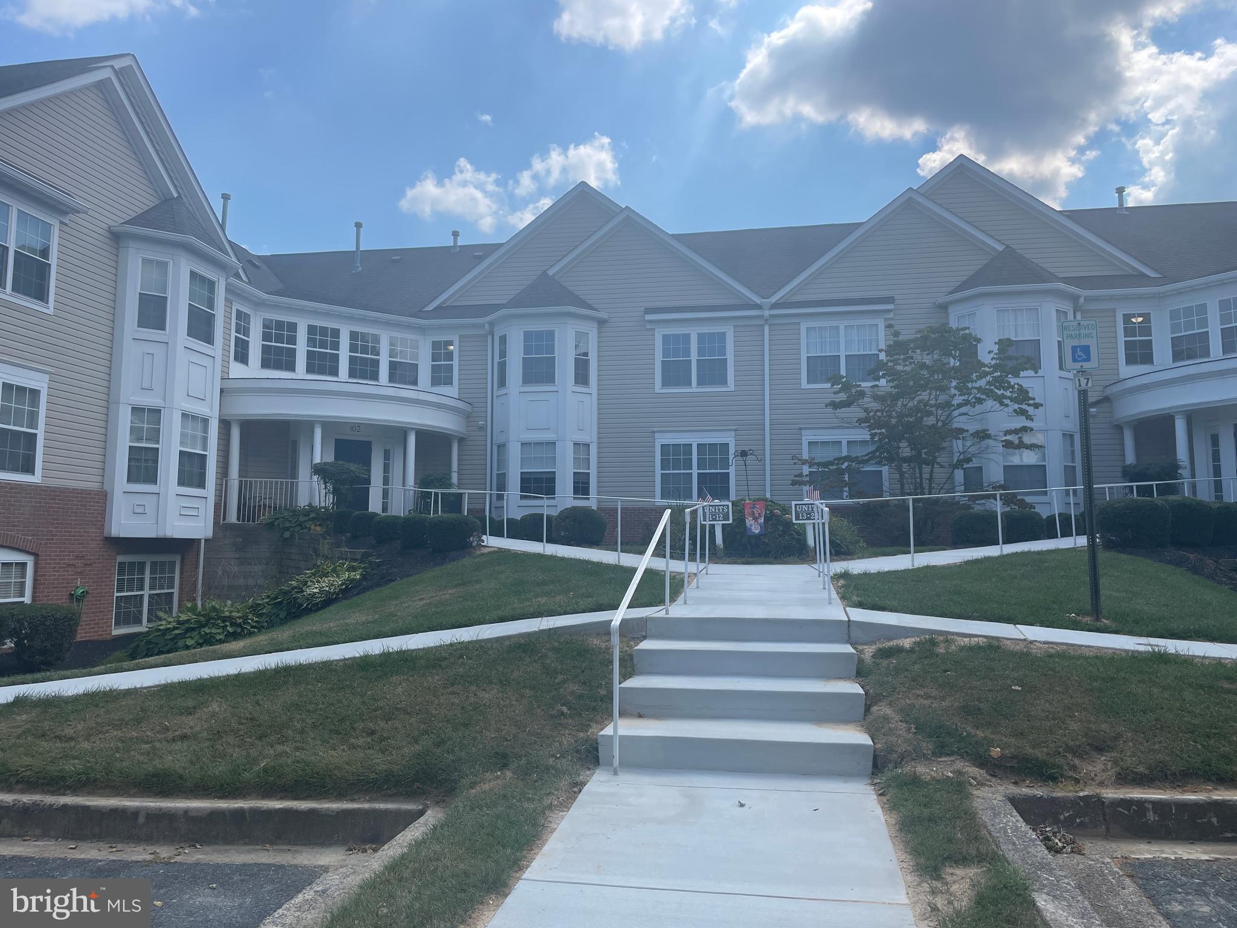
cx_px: 618
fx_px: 929
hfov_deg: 67.3
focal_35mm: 26
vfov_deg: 53.1
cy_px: 464
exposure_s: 1/3610
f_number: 1.6
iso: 32
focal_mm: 4.2
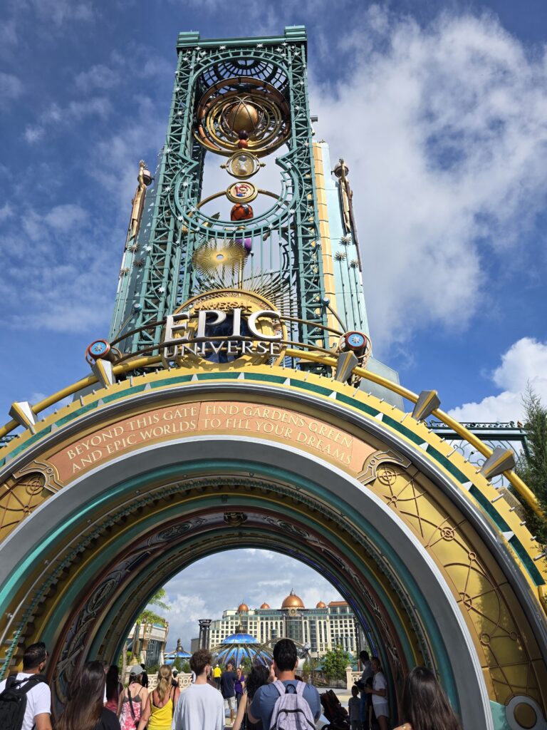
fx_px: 485
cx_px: 274
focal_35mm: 23
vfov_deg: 73.9
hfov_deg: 58.9
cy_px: 365
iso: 80
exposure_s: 1/7626
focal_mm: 6.3
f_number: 1.7
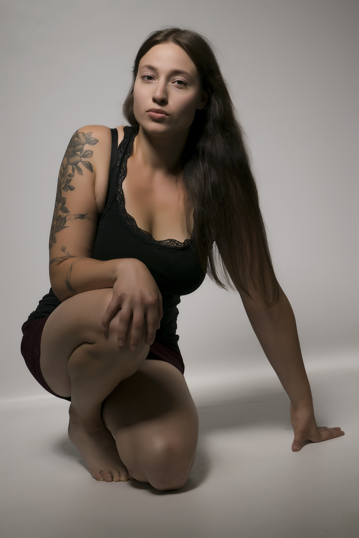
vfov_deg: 27.0
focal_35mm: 75
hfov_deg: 18.2
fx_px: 1122
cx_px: 180
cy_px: 269
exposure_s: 1/100
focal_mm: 50
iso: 100
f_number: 16
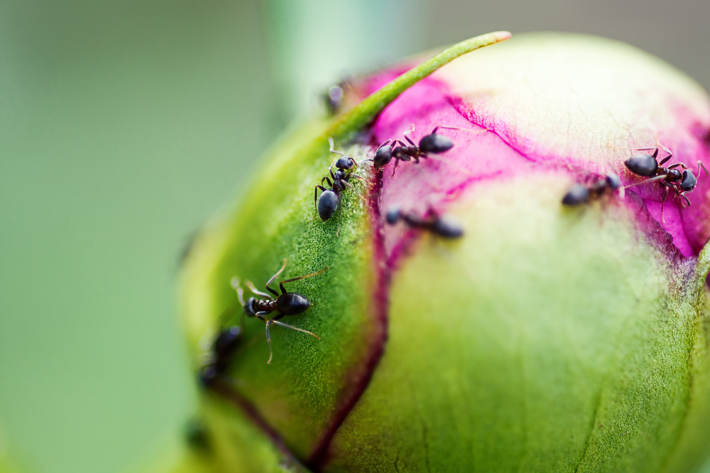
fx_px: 2958
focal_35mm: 150
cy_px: 236
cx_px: 355
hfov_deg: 13.7
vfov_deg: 9.1
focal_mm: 100
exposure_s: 1/500
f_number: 2.8
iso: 200
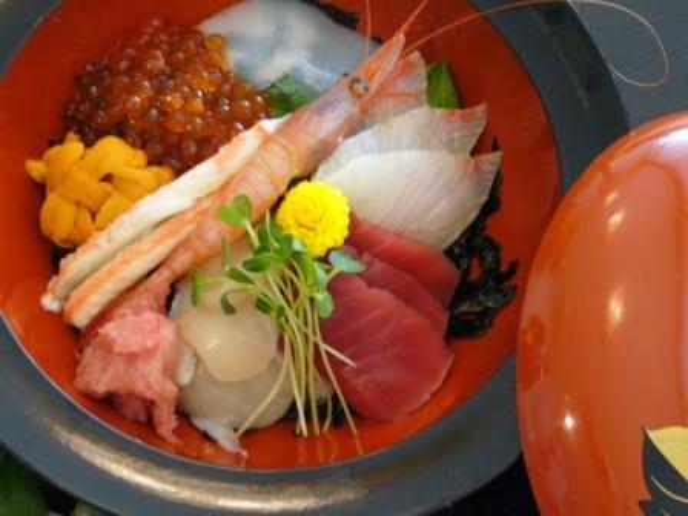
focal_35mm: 79
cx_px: 344
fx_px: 1570
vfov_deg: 18.7
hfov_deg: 24.7
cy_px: 258
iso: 200
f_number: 4.3
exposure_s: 1/10
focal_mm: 13
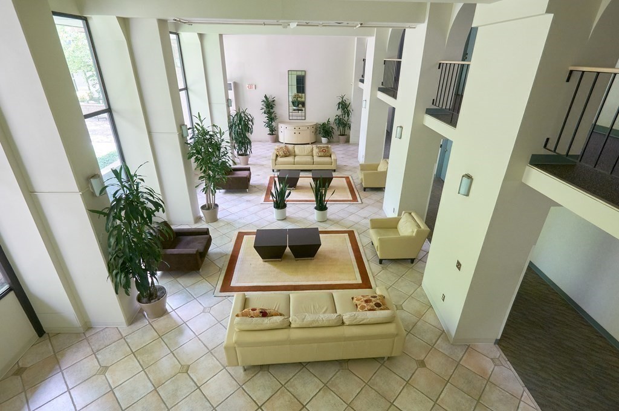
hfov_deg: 95.1
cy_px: 206
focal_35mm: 16
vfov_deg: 71.9
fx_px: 283
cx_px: 310
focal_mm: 11
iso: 800
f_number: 5.6
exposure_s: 1/50
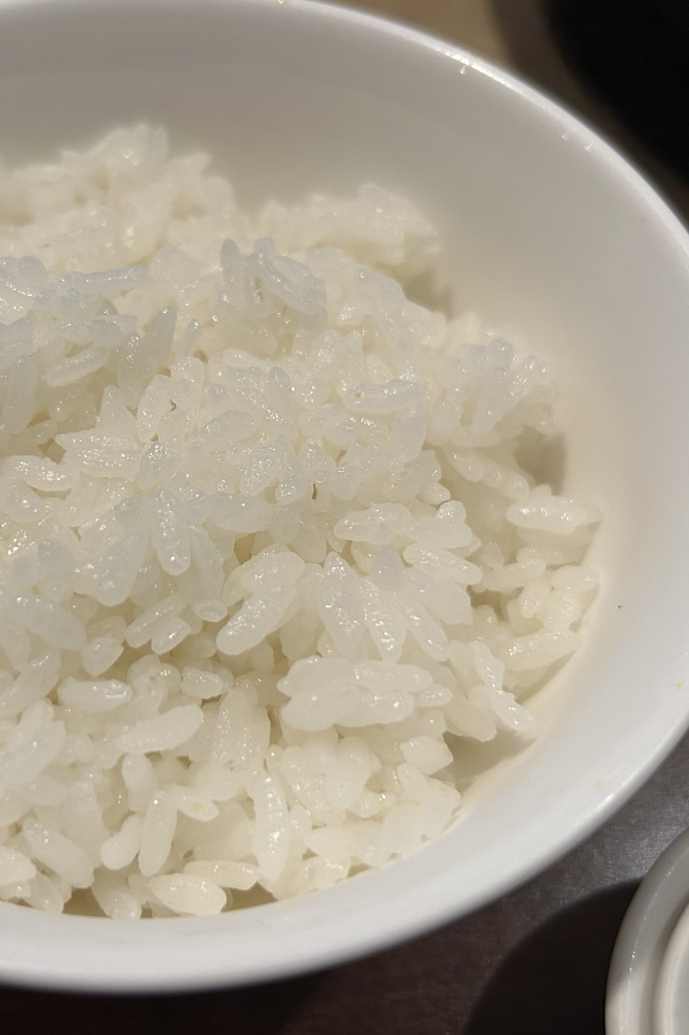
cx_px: 219
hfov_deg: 35.5
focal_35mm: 37
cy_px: 511
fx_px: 1063
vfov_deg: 51.9
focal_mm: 5.7
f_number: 1.5
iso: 125
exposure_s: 1/60
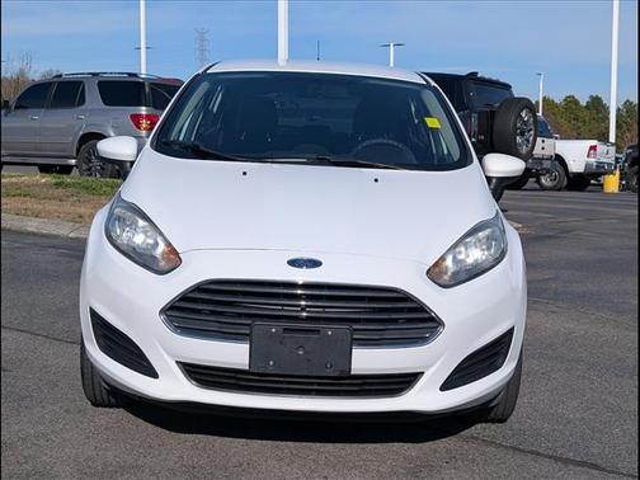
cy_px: 240
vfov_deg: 29.7
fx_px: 906
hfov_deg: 38.9
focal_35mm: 49
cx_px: 320
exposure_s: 1/2500
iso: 23
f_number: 1.68
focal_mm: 6.9
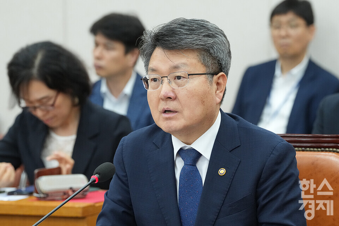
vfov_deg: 6.9
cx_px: 170
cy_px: 113
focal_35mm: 200
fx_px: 1883
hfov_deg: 10.3
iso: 3200
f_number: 7.1
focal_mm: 200
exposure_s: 1/160
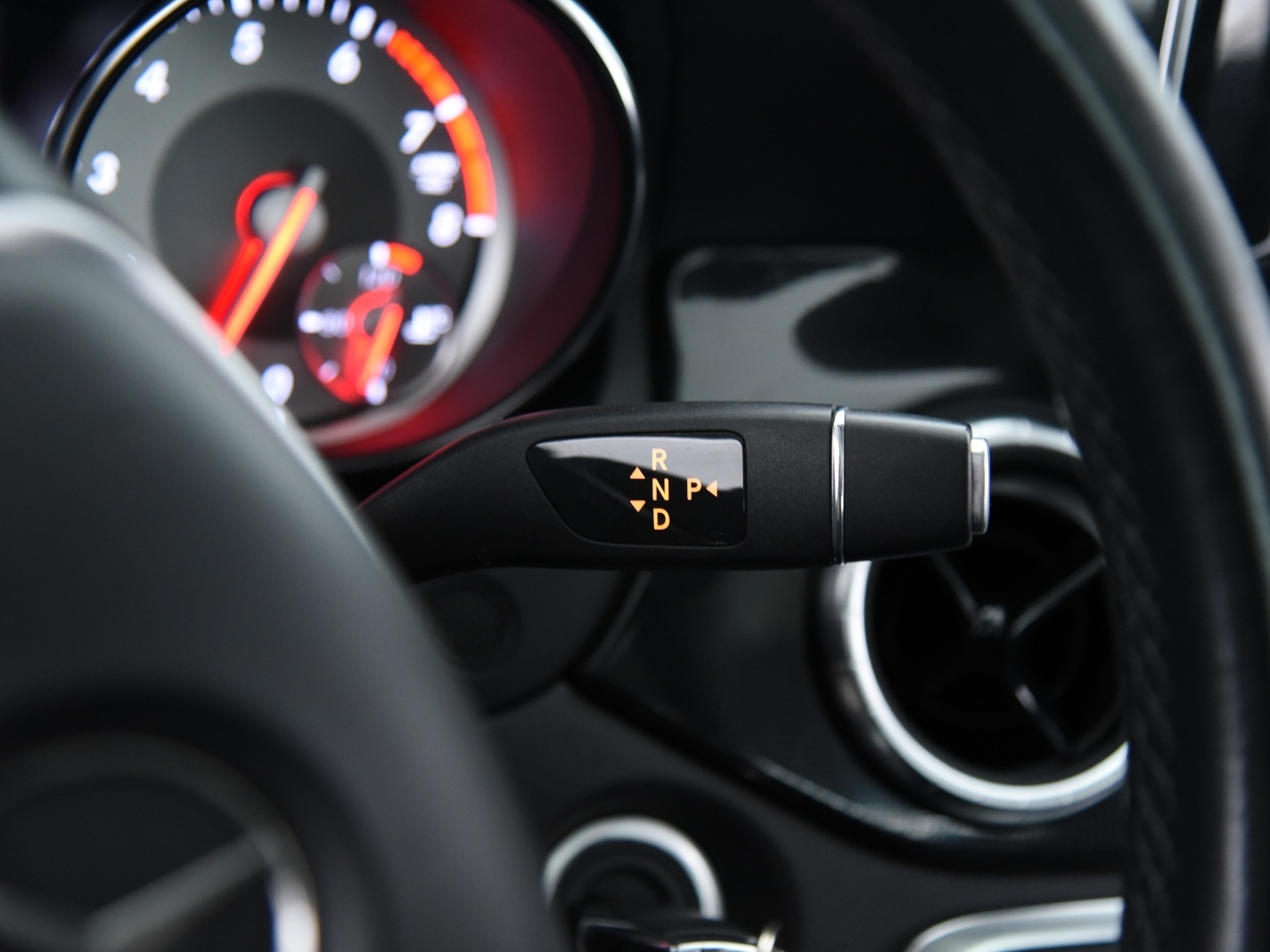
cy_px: 477
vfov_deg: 20.7
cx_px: 677
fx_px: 2605
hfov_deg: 27.4
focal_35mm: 71
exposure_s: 1/20
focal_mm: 65
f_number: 4
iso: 4000
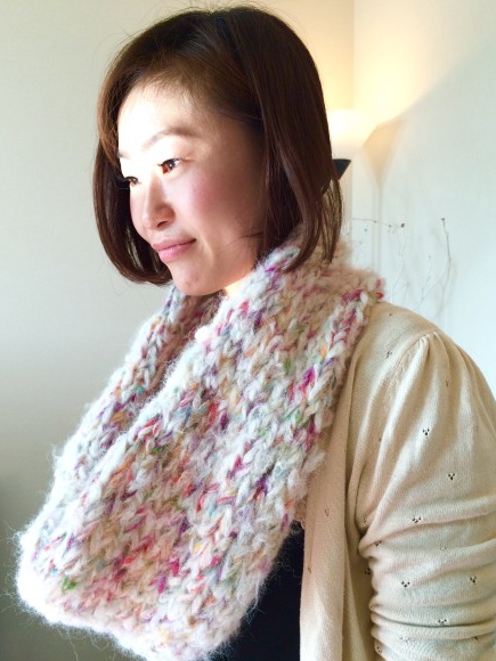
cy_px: 338
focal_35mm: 30
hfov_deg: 46.8
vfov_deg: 60.0
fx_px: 573
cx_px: 244
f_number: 2.2
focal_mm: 4.15
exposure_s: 1/120
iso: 64
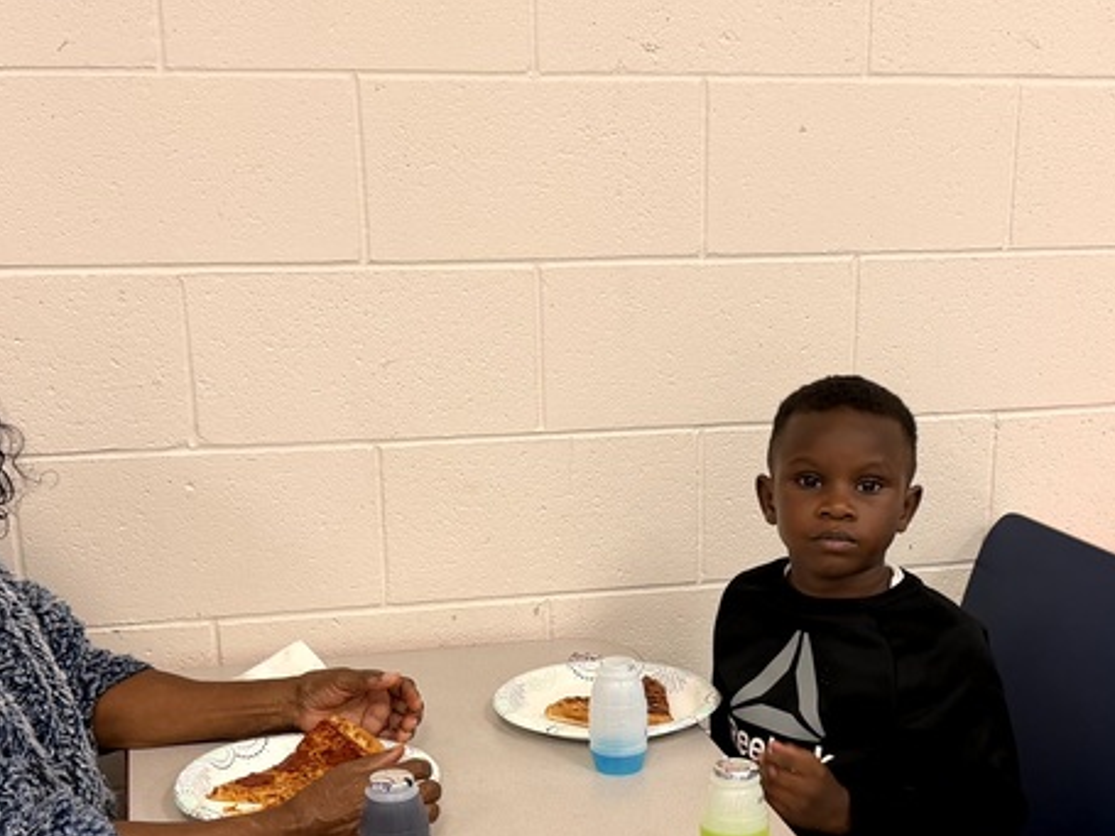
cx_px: 664
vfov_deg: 26.4
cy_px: 709
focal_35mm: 54
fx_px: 1739
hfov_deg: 35.4
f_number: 1.78
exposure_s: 1/60
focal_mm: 6.76
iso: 125
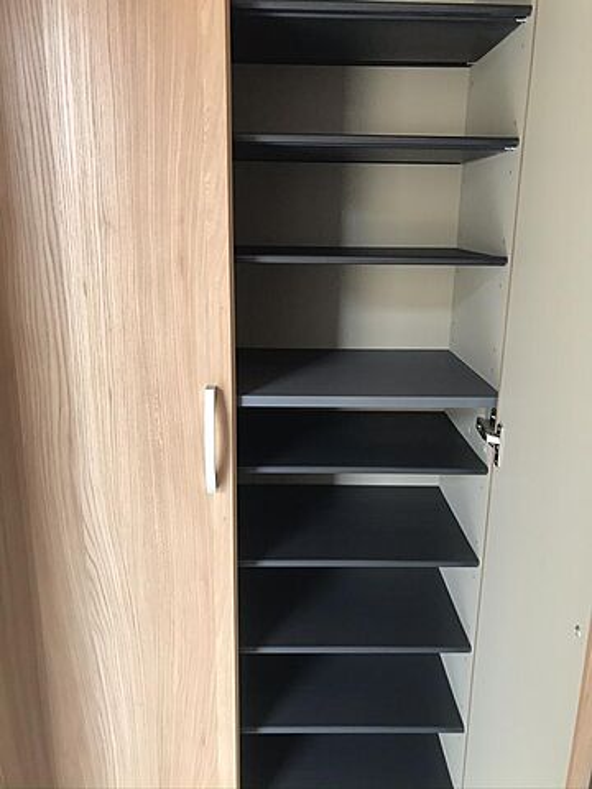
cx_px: 296
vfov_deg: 63.4
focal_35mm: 28
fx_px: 638
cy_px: 394
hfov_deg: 49.7
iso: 32
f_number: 1.8
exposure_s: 1/33
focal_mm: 3.99
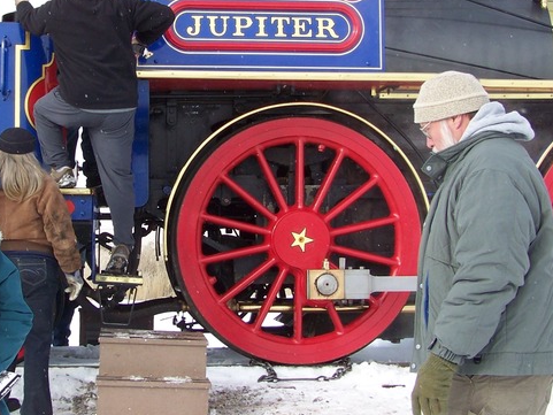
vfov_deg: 18.6
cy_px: 148
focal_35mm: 79
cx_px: 208
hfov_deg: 24.6
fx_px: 1262
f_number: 4
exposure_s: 1/320
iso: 64
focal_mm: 6.3
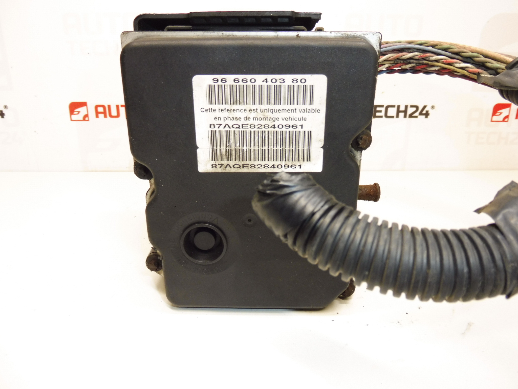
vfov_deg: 51.4
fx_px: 404
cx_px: 259
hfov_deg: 65.3
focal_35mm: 27
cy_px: 194
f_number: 4
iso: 200
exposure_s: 1/60
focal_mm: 4.8
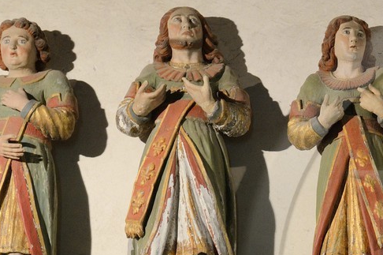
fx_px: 2030
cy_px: 300
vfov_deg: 7.1
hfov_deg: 10.4
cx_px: 565
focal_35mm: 191
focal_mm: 58
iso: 1600
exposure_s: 1/50
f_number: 4.5
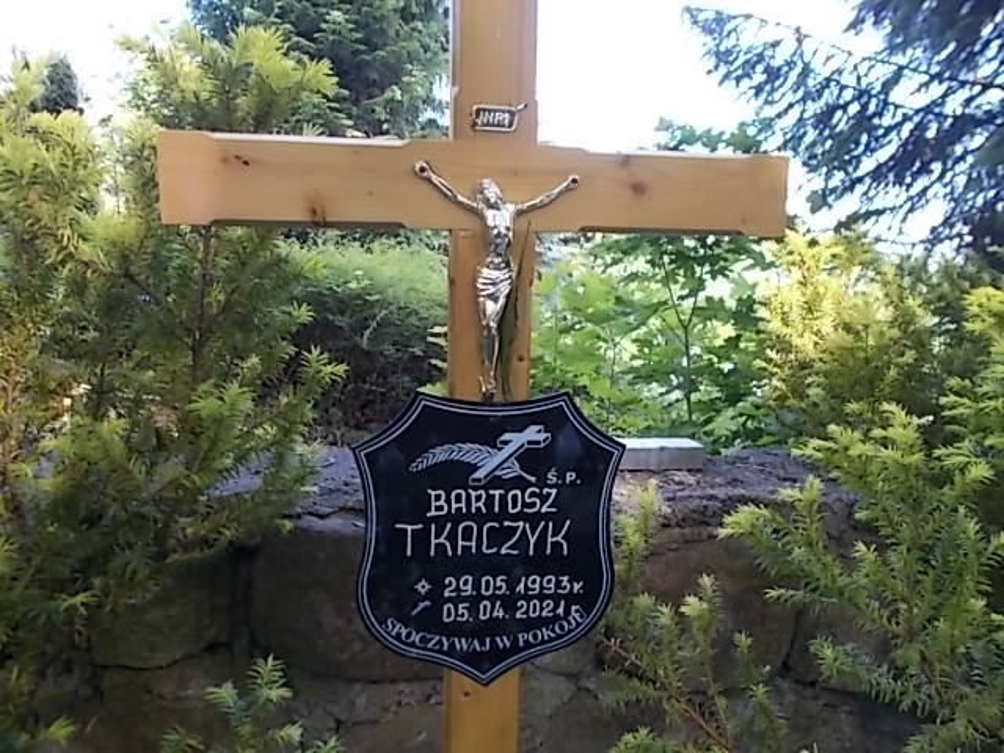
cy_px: 376
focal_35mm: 26
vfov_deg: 53.1
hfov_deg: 67.3
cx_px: 502
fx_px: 754
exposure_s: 1/40
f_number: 3.2
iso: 80
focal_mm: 4.6
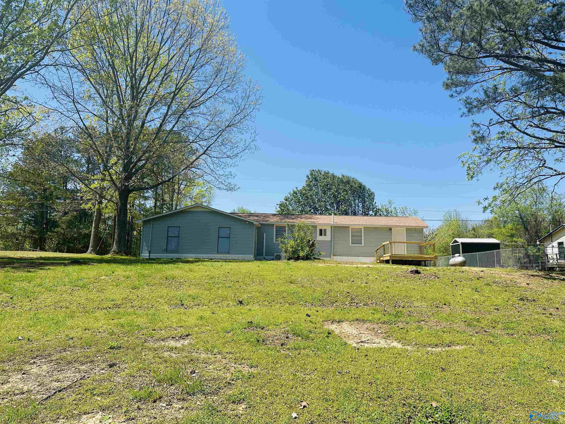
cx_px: 282
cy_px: 212
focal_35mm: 24
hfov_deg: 71.6
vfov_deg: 56.8
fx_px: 392
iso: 80
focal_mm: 6.86
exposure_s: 1/3597
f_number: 1.78
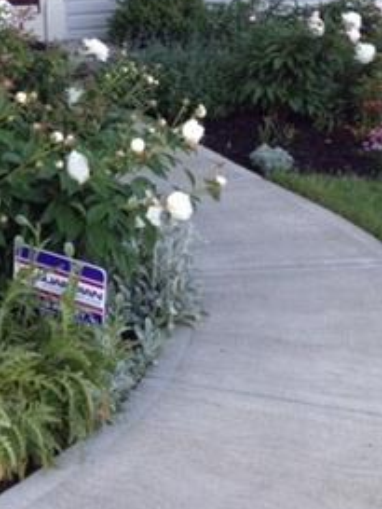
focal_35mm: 77
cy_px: 24
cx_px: 58
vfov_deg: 24.4
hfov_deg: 18.9
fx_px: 1132
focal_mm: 4.28
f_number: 2.4
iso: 64
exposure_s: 1/152
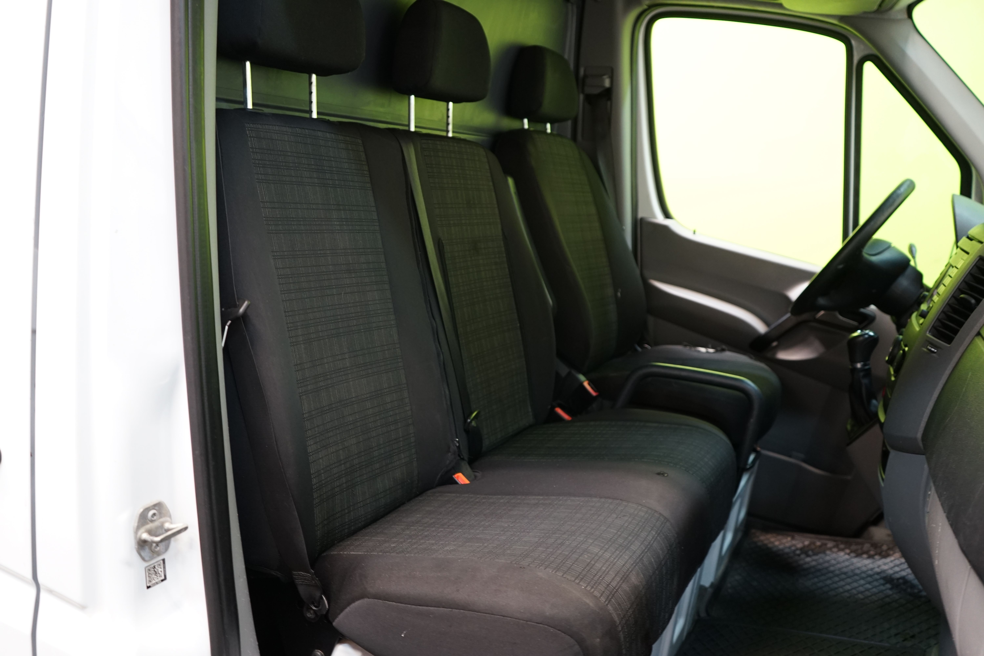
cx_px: 492
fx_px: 793
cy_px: 328
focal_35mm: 29
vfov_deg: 45.0
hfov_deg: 63.7
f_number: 3.5
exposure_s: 1/30
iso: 1000
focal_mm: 29
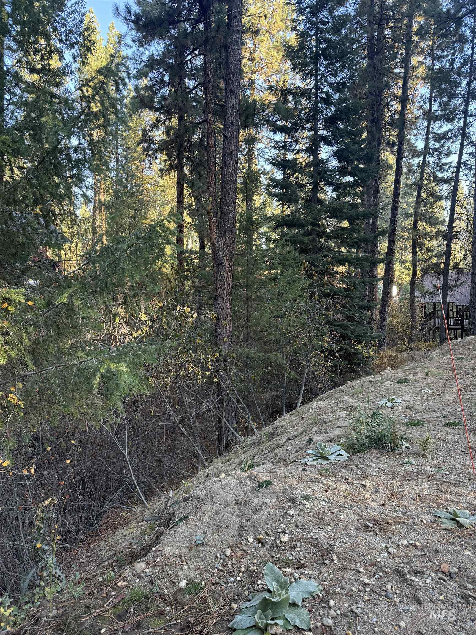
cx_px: 238
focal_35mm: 24
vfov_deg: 71.6
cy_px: 318
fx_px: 440
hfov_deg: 56.8
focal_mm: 6.76
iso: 100
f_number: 1.78
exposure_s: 1/121
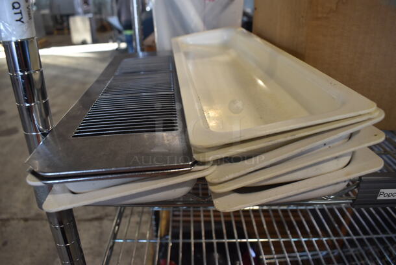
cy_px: 132
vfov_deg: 48.0
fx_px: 297
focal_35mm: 27
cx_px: 198
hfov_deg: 67.3
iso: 450
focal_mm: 18
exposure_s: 1/60
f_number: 5.6
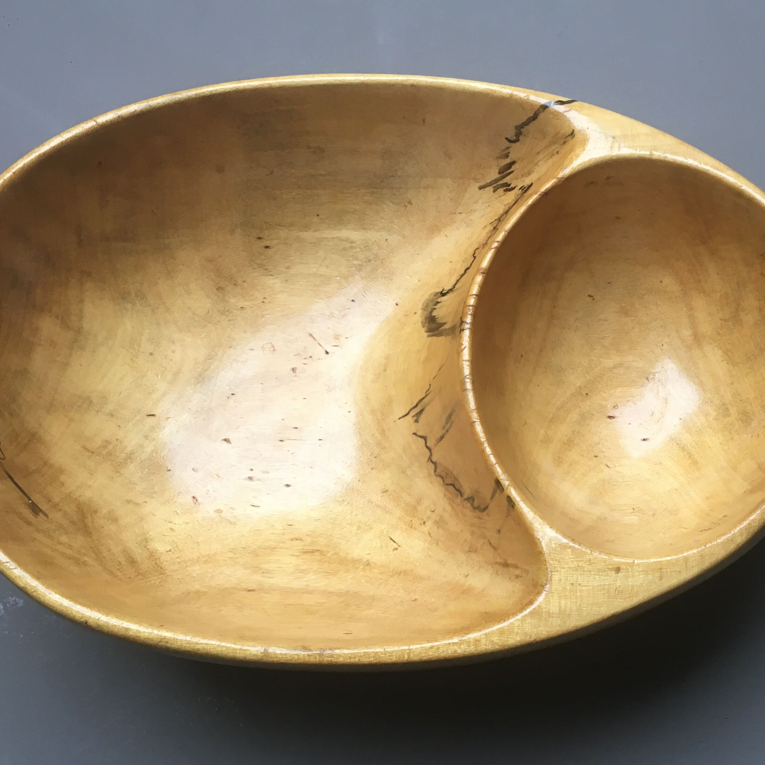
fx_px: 1075
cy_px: 391
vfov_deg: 39.2
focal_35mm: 43
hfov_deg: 38.9
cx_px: 486
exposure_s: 1/30
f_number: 2.2
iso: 50
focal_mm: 4.15
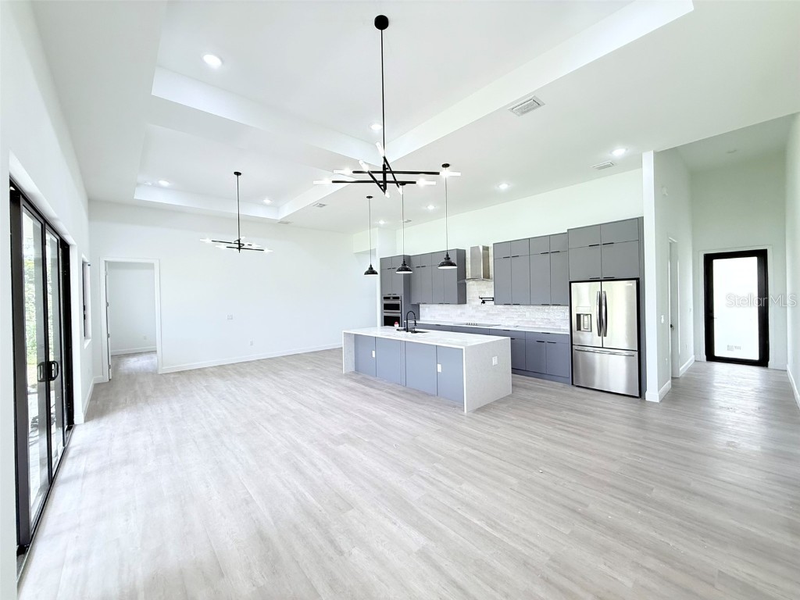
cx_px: 400
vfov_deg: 85.7
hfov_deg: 102.1
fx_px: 324
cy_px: 300
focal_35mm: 14
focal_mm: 2.22
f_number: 2.2
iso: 250
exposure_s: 1/120
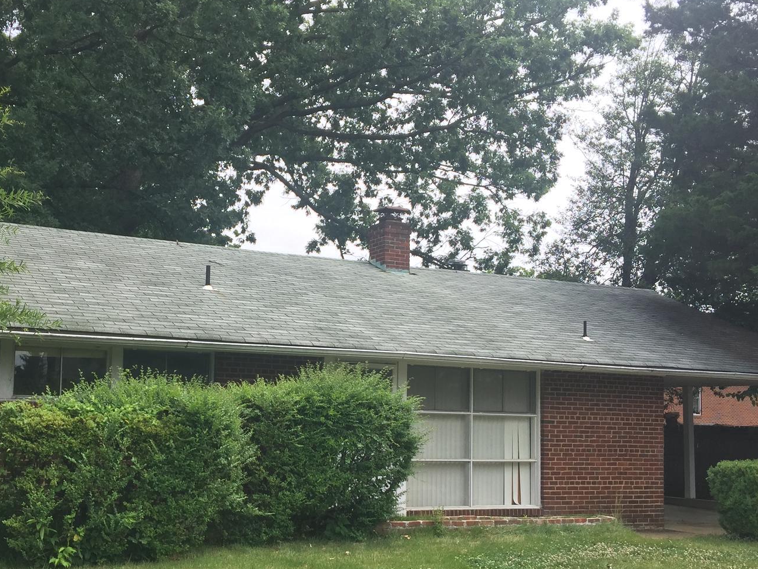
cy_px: 359
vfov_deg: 31.4
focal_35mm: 46
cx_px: 288
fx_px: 1007
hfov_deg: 41.0
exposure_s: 1/791
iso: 32
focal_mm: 4.15
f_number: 2.2
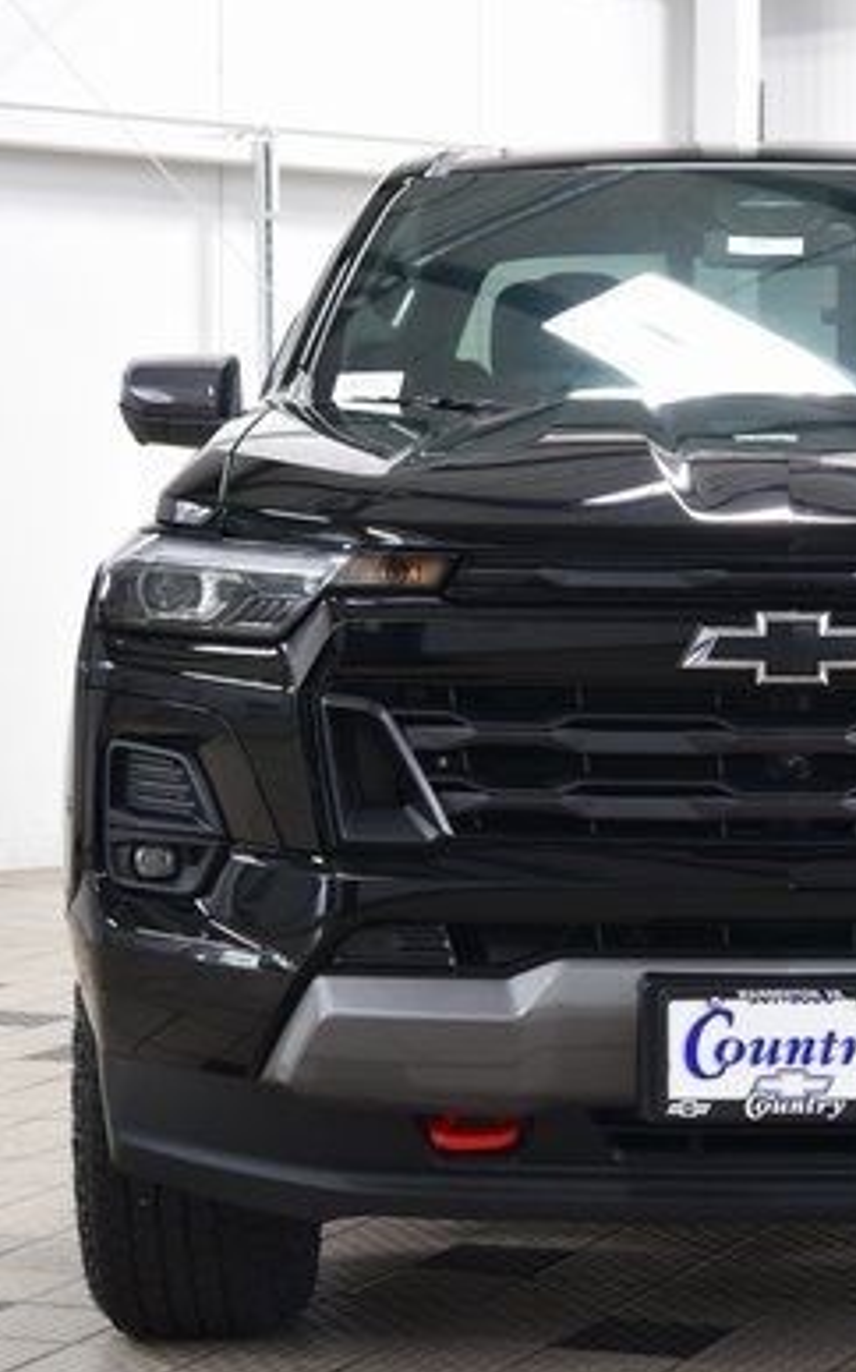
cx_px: 789
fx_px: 3962
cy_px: 659
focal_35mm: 106
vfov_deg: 19.6
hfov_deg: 12.2
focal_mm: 42
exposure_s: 1/15
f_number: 6.3
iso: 800
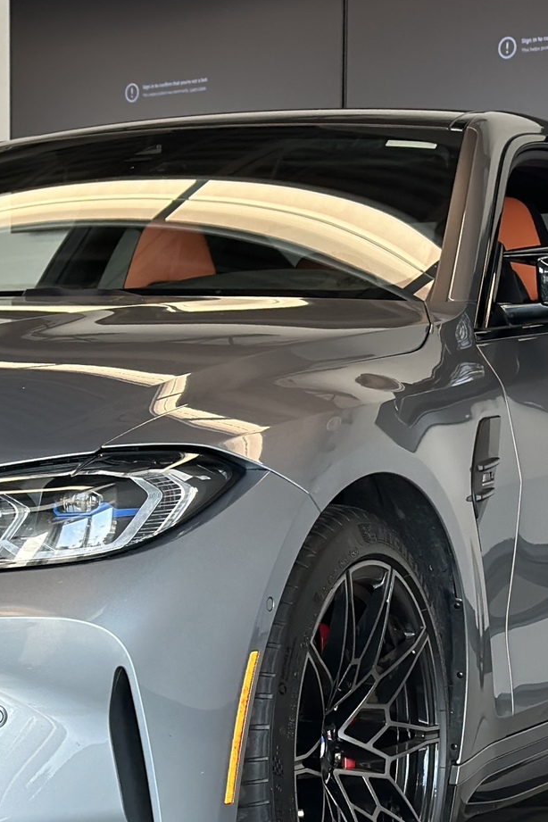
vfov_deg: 18.4
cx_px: 12
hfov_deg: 12.2
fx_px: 2534
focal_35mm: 111
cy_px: 536
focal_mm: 6.86
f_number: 1.78
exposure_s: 1/170
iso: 100
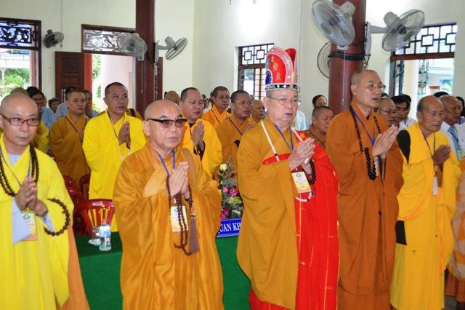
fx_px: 562
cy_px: 155
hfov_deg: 45.0
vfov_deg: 30.8
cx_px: 232
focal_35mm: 44
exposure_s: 1/60
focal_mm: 29
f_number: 4.5
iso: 1600
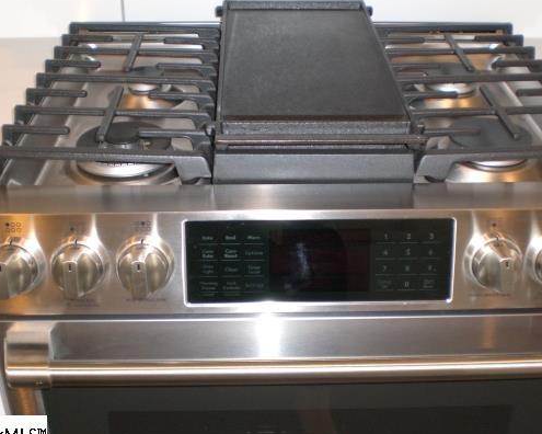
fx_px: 770
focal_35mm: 48
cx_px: 297
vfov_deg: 31.4
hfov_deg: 38.7
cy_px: 185
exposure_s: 1/60
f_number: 3.1
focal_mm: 6.3
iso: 200
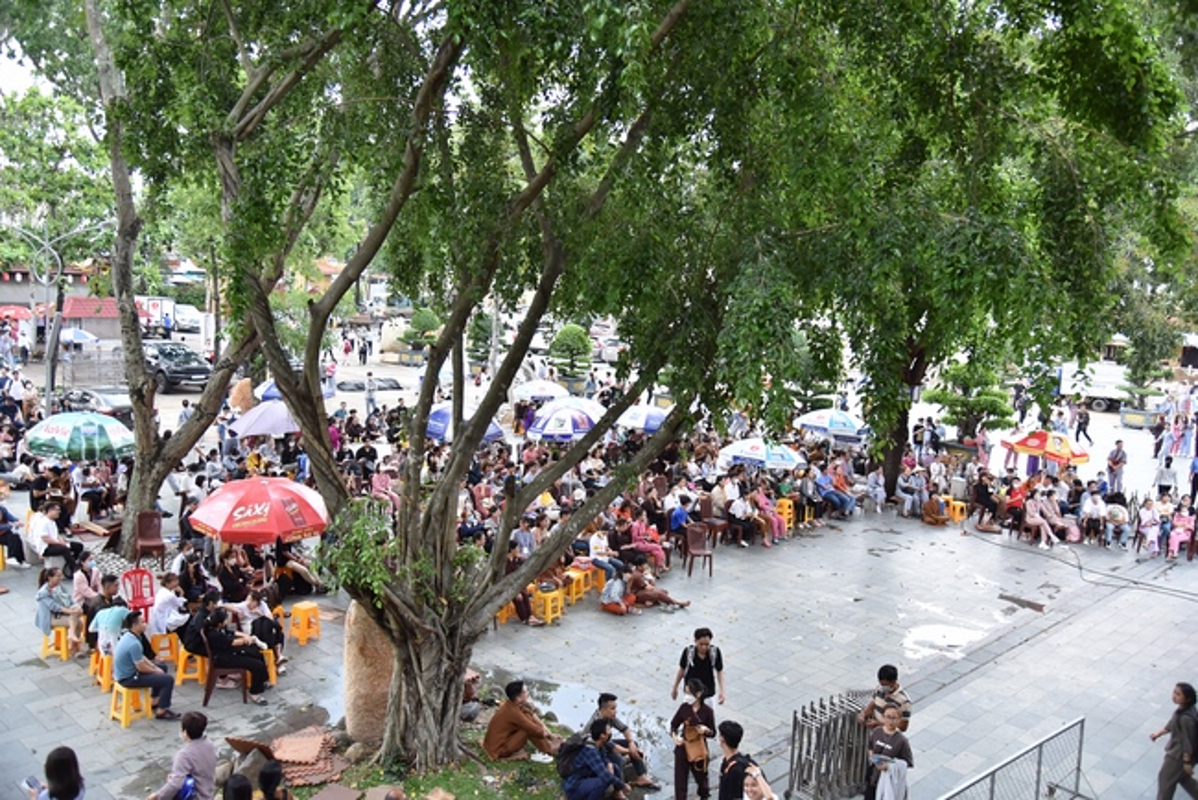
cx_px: 599
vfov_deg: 43.6
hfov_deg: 61.9
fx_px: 999
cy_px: 400
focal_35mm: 30
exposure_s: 1/100
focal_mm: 30
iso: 1250
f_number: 4
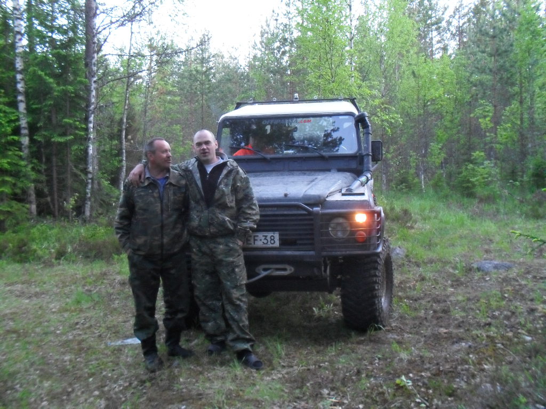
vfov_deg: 40.7
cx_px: 273
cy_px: 204
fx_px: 552
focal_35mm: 35
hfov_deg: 52.6
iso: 240
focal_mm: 6.3
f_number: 3.2
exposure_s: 1/15
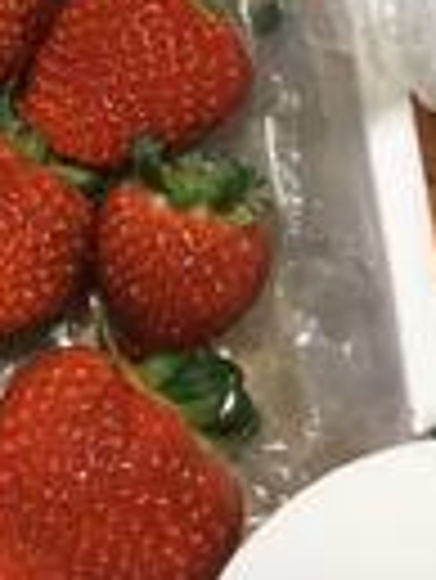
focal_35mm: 90
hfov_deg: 15.2
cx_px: -225
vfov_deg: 20.9
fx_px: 1509
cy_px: -27
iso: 160
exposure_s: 1/30
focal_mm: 4.15
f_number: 2.2
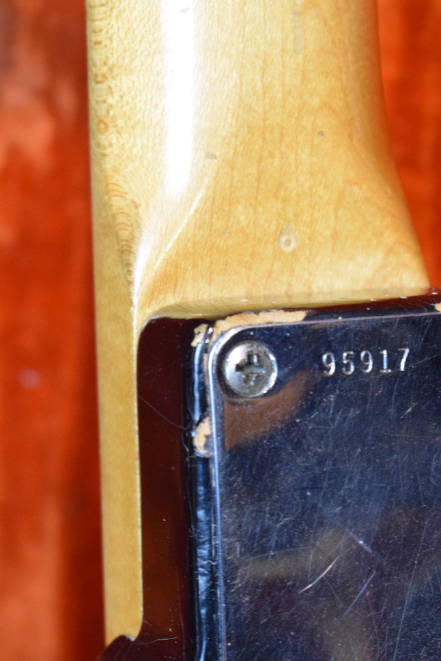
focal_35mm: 128
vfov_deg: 16.0
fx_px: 2348
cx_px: 328
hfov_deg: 10.7
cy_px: 407
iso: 3200
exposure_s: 1/30
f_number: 5.6
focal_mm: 55
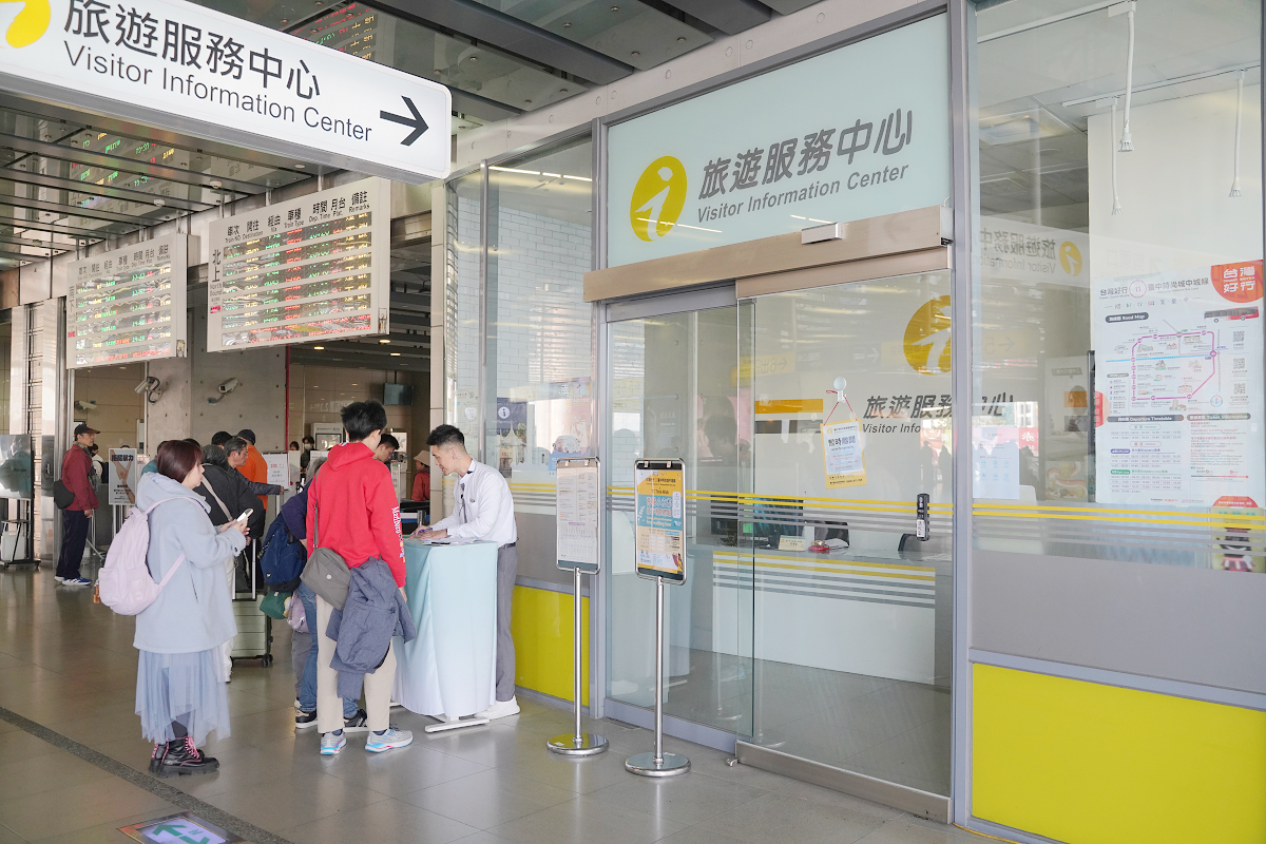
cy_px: 422
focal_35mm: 30
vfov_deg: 43.6
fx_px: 1055
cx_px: 633
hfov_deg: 61.9
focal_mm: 30
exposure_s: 1/160
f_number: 4
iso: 1000
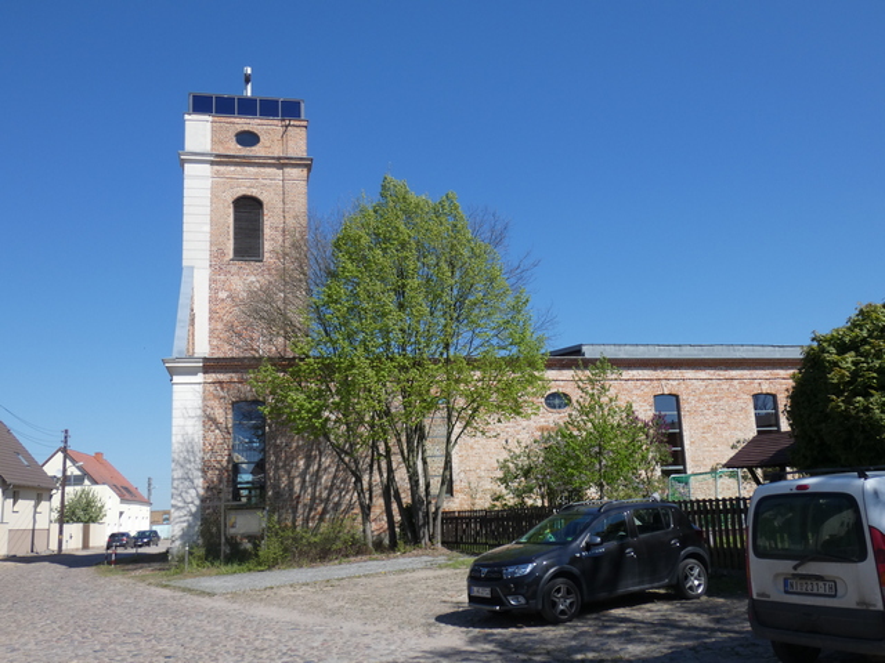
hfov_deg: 56.8
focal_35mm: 32
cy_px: 332
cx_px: 442
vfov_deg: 44.2
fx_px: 818
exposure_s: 1/1000
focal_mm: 5.8
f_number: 3.4
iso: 80
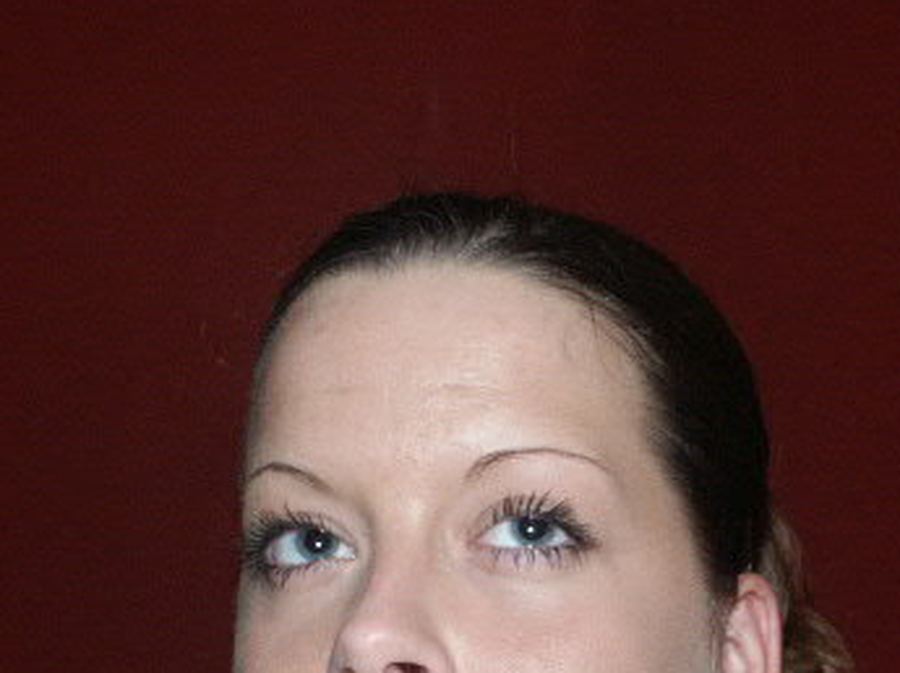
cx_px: 480
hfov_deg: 29.8
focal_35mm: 65
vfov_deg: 22.1
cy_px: 571
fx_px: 1688
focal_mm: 9.24
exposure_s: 1/45
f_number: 4
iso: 200
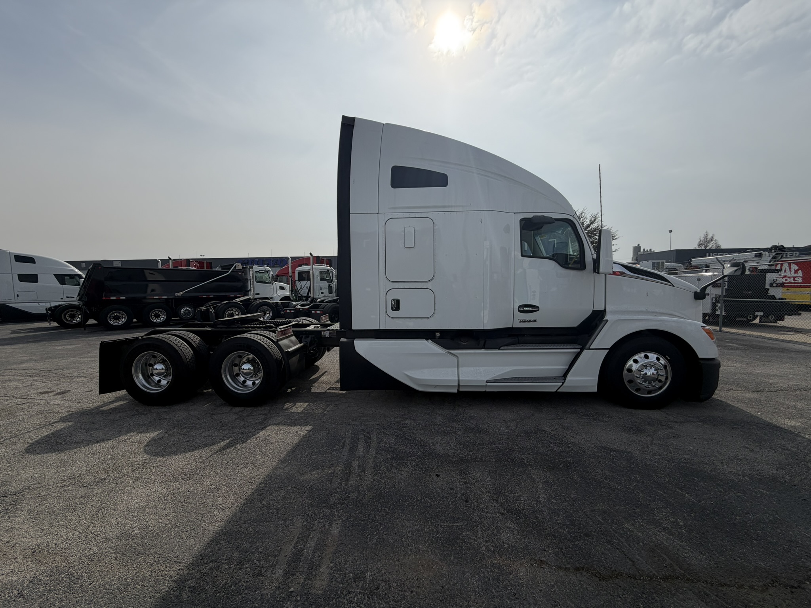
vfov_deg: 85.7
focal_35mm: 14
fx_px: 328
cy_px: 304
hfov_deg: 102.1
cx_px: 406
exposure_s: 1/2410
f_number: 2.2
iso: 20
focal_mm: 2.22
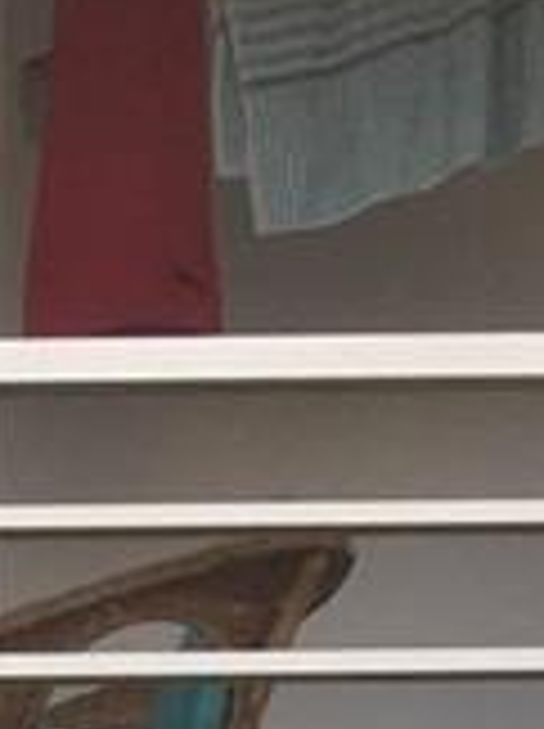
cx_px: -1088
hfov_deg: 6.3
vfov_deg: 8.0
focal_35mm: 215
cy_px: 2097
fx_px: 4517
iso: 32
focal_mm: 4.15
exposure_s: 1/128
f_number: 2.2
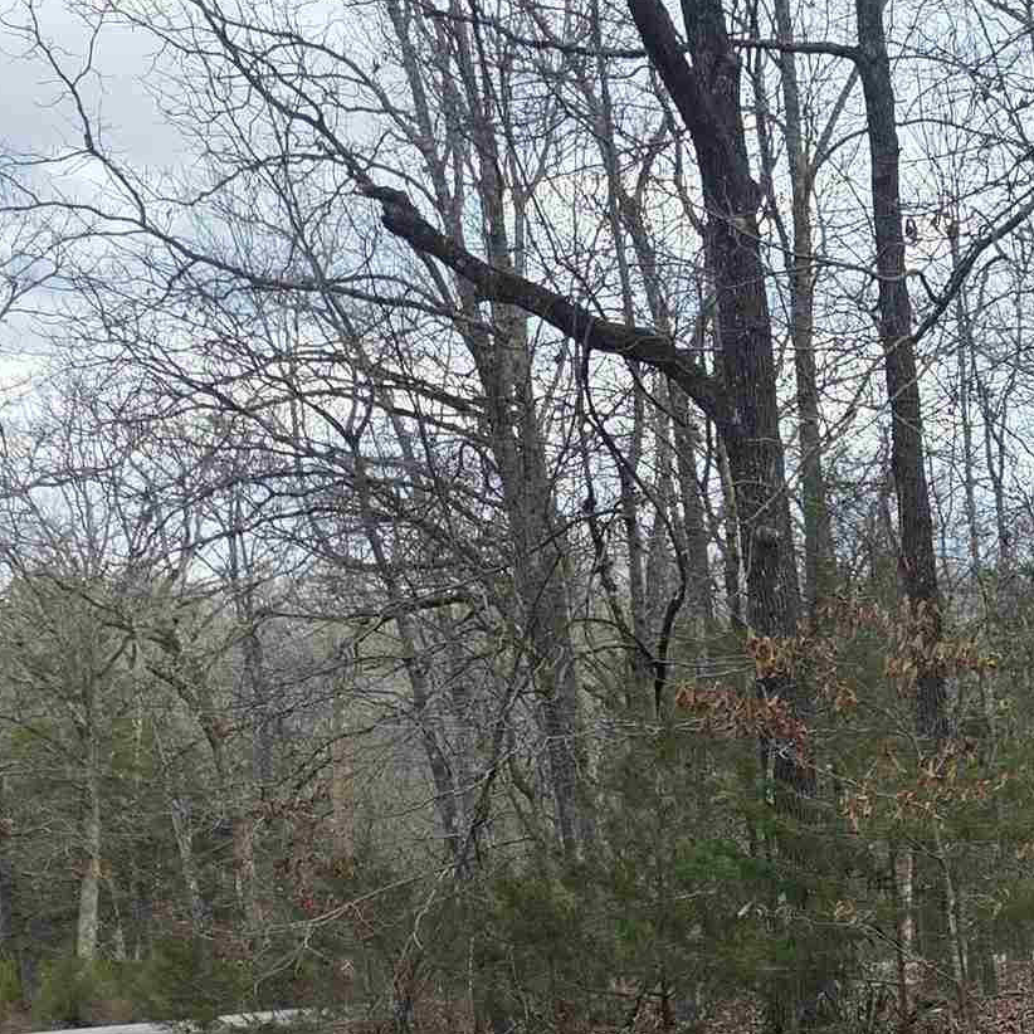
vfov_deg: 22.0
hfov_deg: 20.3
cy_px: 1020
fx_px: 2568
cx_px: 1440
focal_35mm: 76
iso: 25
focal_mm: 6.3
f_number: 1.7
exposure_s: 1/359
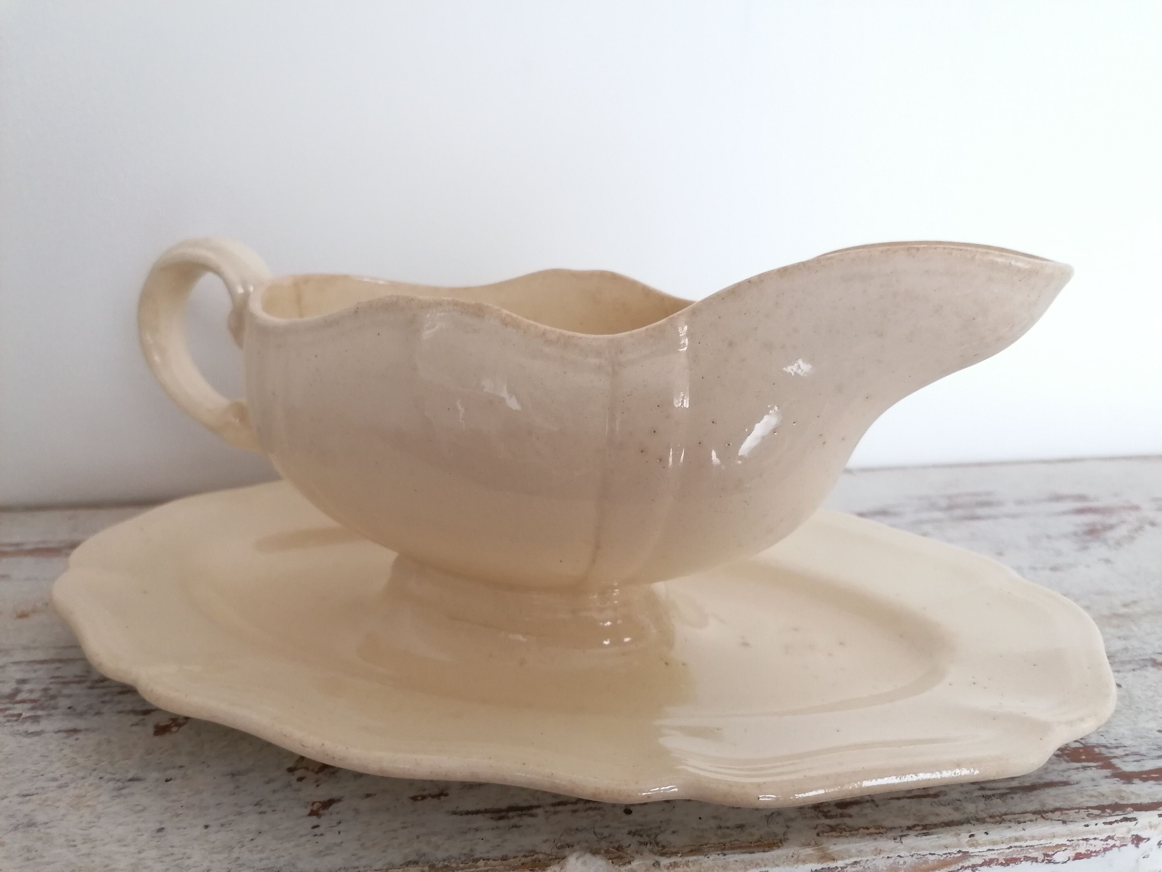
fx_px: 906
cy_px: 436
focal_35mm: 27
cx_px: 581
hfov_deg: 65.3
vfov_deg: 51.4
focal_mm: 4.75
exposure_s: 1/33.3
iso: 320
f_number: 1.8
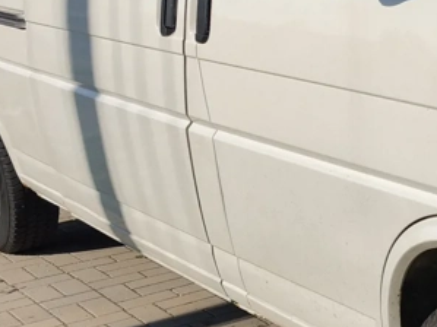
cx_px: 582
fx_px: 972
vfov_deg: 19.1
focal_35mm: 77
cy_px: 212
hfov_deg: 22.4
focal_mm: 6.57
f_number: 1.6
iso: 50
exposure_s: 1/4439
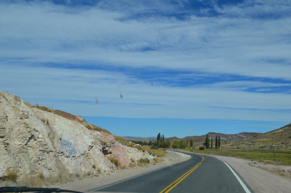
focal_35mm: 33
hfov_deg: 57.3
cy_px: 96
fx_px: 267
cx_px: 146
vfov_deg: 39.9
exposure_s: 1/400
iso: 100
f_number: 10
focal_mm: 22
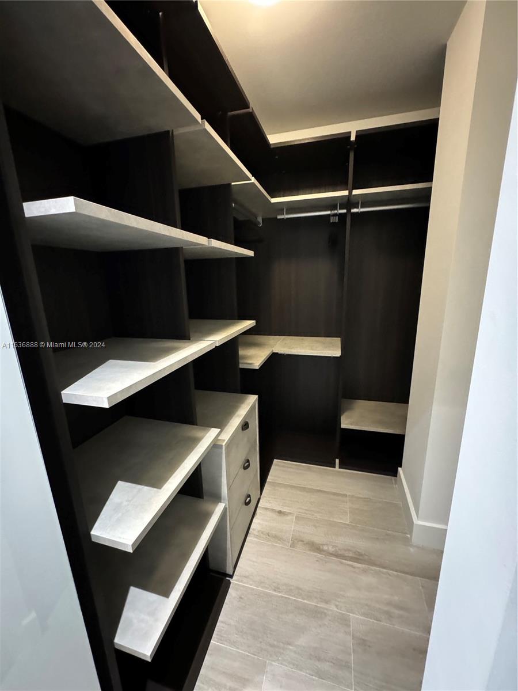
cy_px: 346
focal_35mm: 14
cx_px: 259
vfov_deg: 102.1
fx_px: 279
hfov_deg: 85.7
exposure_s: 1/30
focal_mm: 2.22
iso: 2000
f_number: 2.2
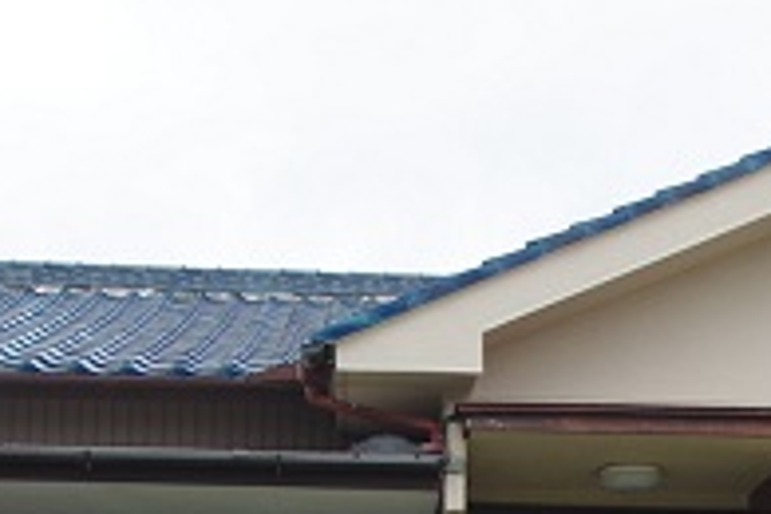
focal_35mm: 71
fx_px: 1520
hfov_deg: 28.2
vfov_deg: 17.9
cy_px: 670
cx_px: 530
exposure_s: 1/400
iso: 200
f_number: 7.1
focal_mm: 10
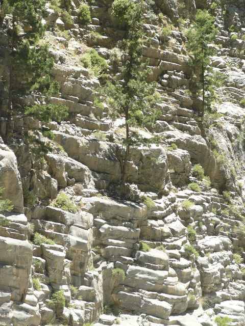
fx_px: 1651
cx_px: 122
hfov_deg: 8.5
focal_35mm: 175
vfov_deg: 11.3
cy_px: 163
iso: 100
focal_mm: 29.1
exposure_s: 1/200
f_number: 4
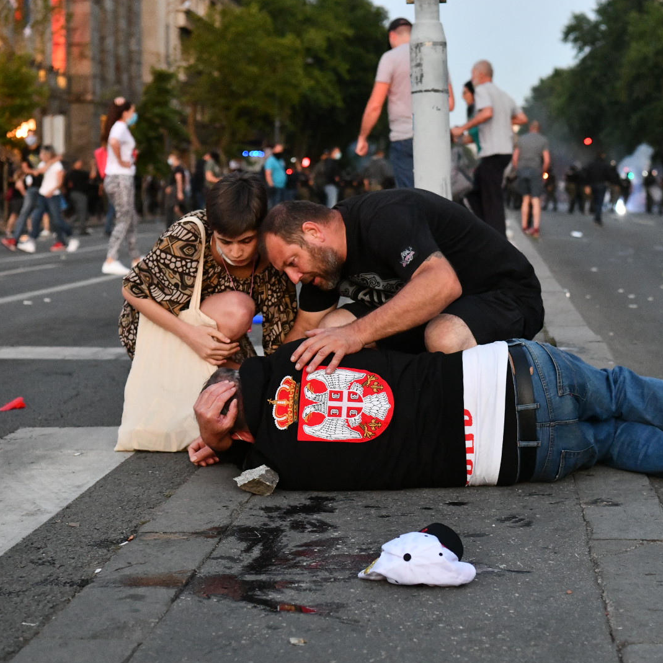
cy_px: 331
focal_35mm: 67
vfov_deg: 25.7
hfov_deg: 25.7
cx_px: 397
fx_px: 1452
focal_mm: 52
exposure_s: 1/160
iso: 6400
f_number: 4
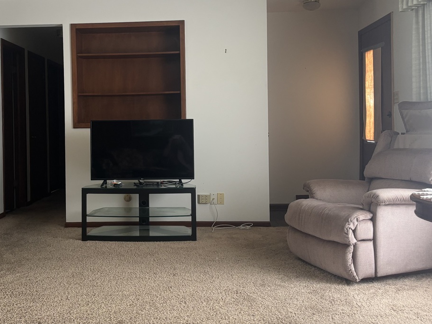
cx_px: 156
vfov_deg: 35.0
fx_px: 512
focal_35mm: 41
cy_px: 132
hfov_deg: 45.3
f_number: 1.6
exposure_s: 1/60
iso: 160
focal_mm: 5.96
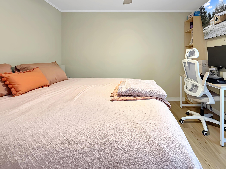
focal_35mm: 18
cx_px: 129
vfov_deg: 70.9
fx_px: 118
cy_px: 68
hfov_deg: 87.2
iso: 320
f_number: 2.2
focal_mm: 2.22
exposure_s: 1/60
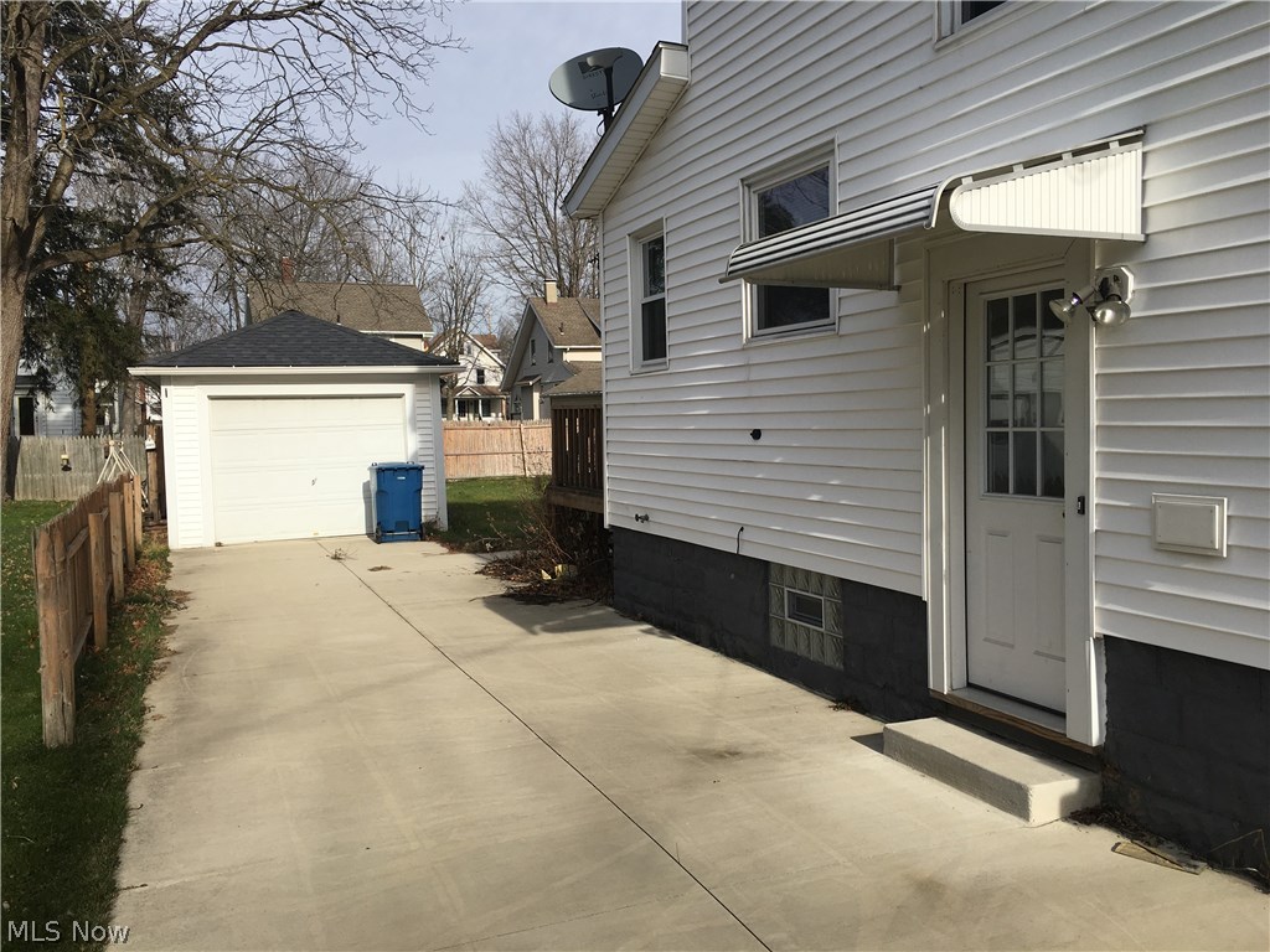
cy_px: 476
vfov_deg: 48.2
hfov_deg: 61.7
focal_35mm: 29
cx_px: 635
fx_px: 1064
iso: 25
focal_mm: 4.15
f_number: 2.2
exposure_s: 1/1709
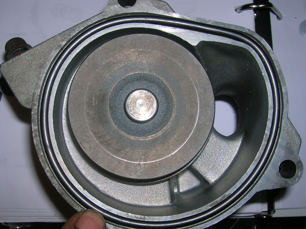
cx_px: 139
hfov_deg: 44.8
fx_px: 371
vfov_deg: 34.3
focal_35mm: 42
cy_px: 133
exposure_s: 1/60.1
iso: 50
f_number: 4.9
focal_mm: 5.7
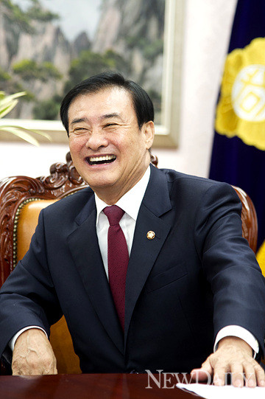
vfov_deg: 17.1
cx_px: 132
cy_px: 200
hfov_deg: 11.4
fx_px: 1327
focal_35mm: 120
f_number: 4
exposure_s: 1/125
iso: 1600
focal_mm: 120
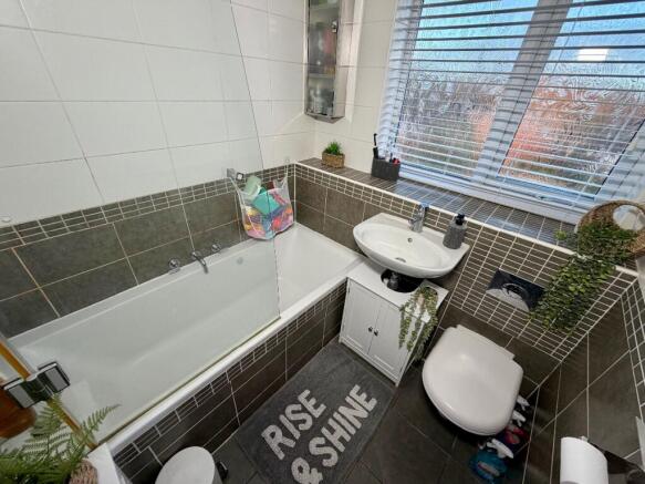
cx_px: 322
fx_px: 261
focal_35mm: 14
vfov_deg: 85.7
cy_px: 242
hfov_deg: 102.1
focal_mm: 2.22
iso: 64
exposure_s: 1/96
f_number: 2.2
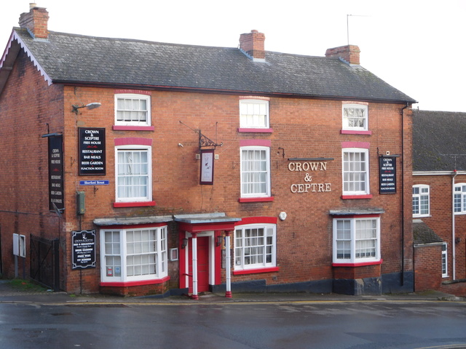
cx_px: 233
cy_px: 174
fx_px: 740
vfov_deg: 26.6
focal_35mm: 55
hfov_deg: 34.9
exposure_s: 1/100
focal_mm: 9.8
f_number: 4.2
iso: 125
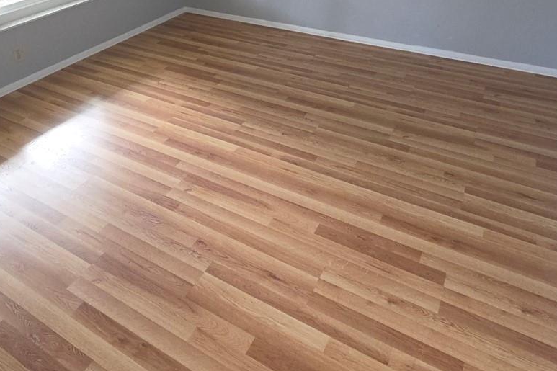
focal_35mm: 28
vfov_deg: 42.0
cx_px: 244
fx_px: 433
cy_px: 27
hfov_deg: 65.3
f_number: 1.9
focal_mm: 2.2
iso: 200
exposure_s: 1/60
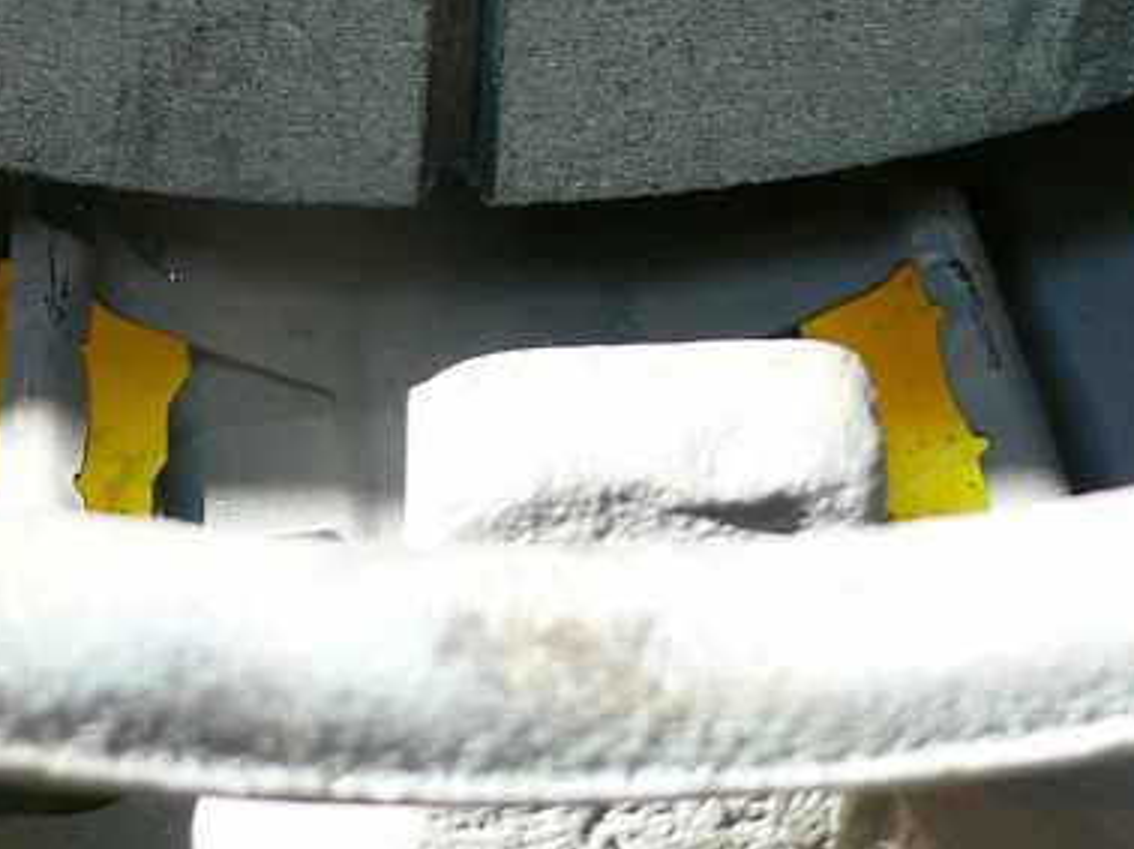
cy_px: 30
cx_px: 504
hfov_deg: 27.0
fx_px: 2357
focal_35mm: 72
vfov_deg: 19.9
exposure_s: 1/40
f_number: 2.8
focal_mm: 6.3
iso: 80
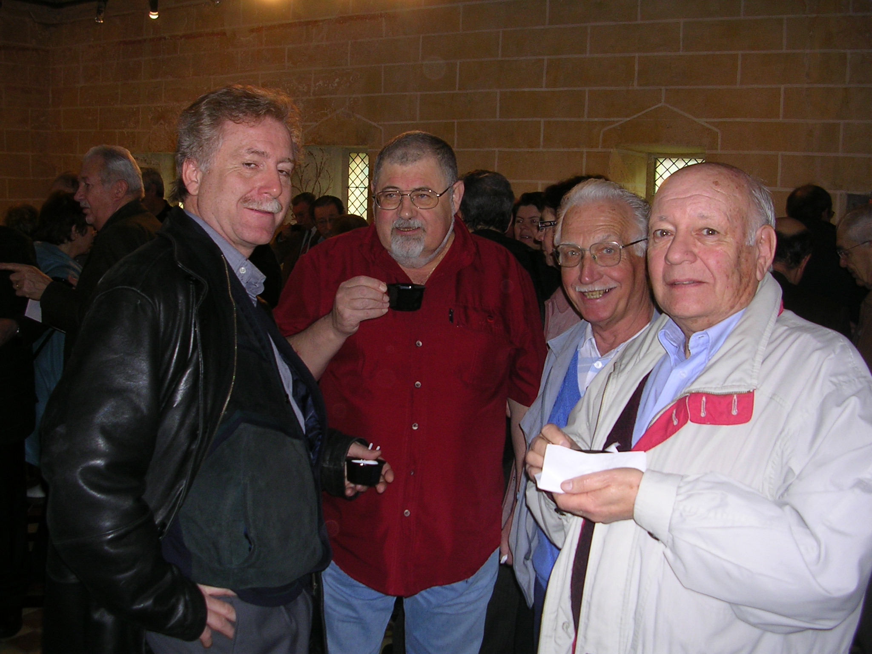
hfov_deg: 49.0
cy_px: 327
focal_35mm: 38
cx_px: 436
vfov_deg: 37.7
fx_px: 957
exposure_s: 1/60.1
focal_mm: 5.8
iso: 50
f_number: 2.8
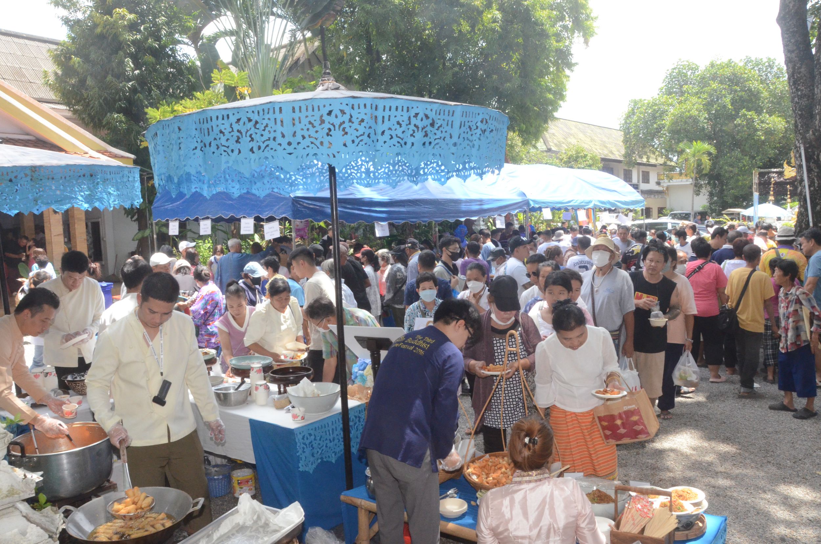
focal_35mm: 27
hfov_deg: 67.5
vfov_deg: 47.7
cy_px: 272
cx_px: 410
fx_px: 614
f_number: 16
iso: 2500
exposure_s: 1/250
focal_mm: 18
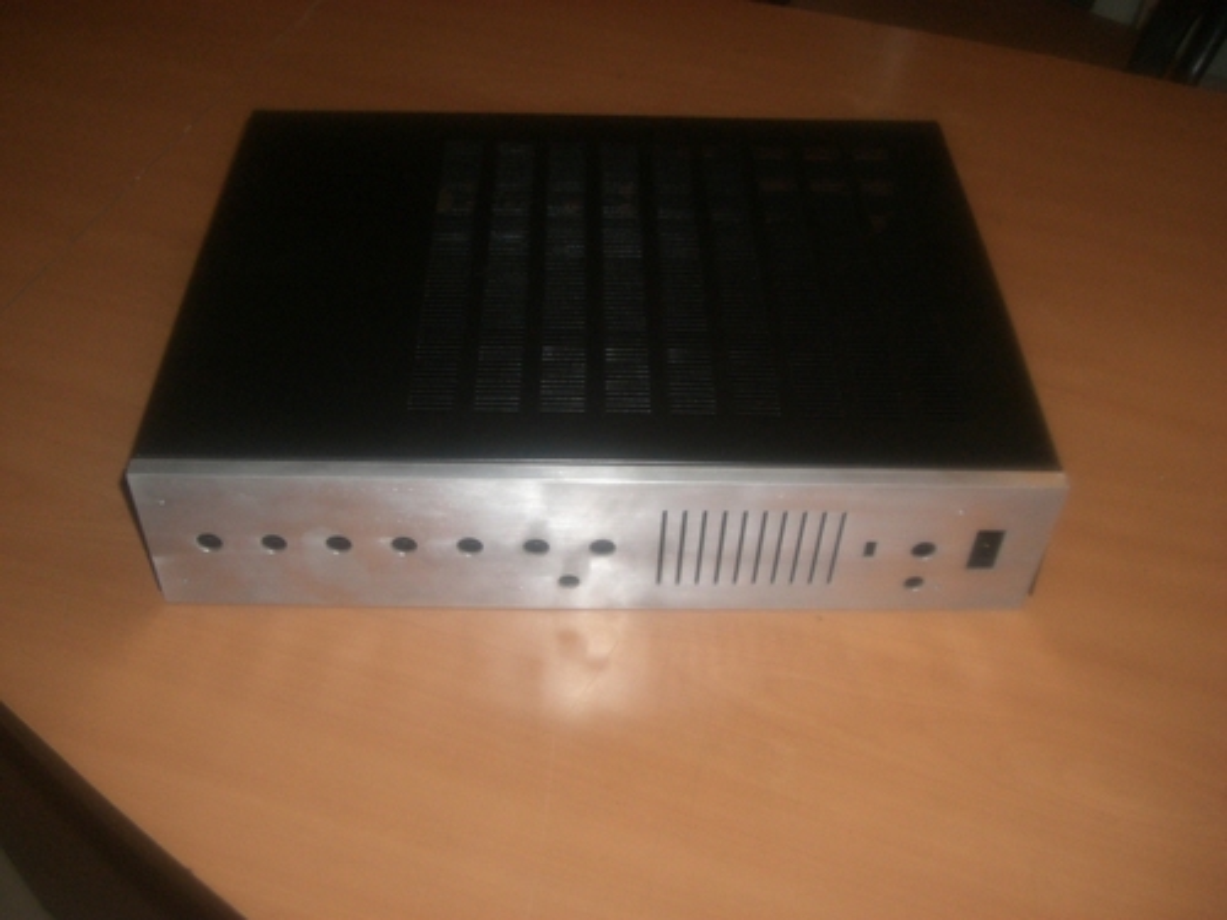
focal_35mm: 38
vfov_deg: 37.7
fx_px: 1347
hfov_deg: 49.0
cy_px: 460
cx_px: 614
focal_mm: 6.2
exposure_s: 1/60
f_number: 2.7
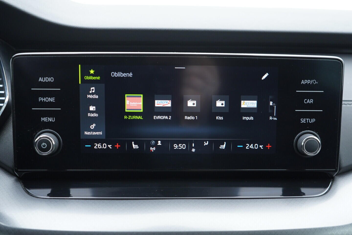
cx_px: 176
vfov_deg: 36.9
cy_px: 118
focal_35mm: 36
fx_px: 352
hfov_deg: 53.1
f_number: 2.8
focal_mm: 24
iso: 320
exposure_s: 1/40
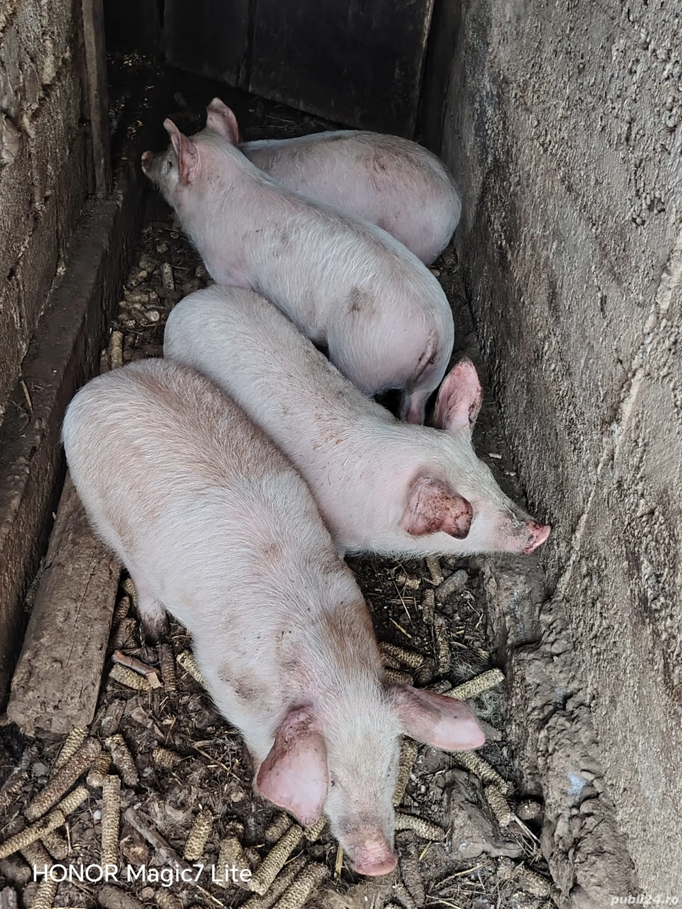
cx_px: 341
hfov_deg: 38.7
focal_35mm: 37
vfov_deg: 50.1
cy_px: 454
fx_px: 972
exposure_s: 1/100
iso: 3491
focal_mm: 5.25
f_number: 1.75
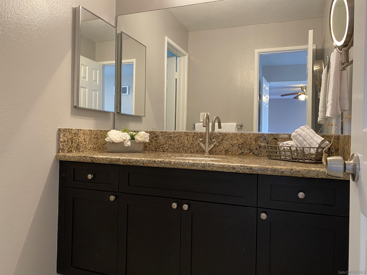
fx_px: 276
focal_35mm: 26
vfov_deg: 53.1
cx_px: 184
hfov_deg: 67.3
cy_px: 138
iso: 200
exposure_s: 1/60
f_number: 1.8
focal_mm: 4.25
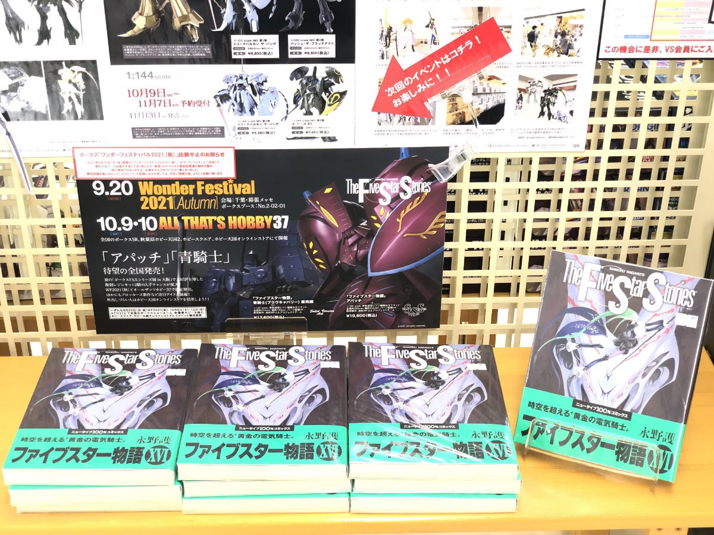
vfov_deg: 28.0
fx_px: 1073
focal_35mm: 52
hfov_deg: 36.8
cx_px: 357
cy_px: 268
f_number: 2.4
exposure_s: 1/40
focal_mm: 6
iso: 100
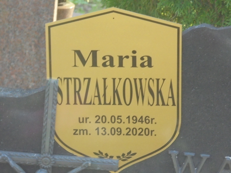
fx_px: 1041
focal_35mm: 156
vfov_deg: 9.5
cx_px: 116
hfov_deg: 12.7
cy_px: 86
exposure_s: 1/80
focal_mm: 27.6
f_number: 6.5
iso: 400
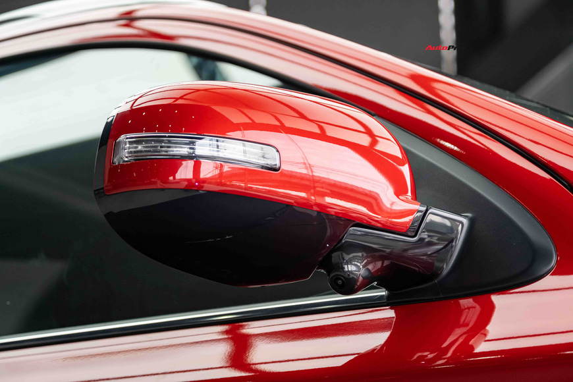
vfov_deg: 14.4
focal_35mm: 95
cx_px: 286
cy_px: 191
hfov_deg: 21.5
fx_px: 1512
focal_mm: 63
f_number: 4
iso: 800
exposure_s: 1/100
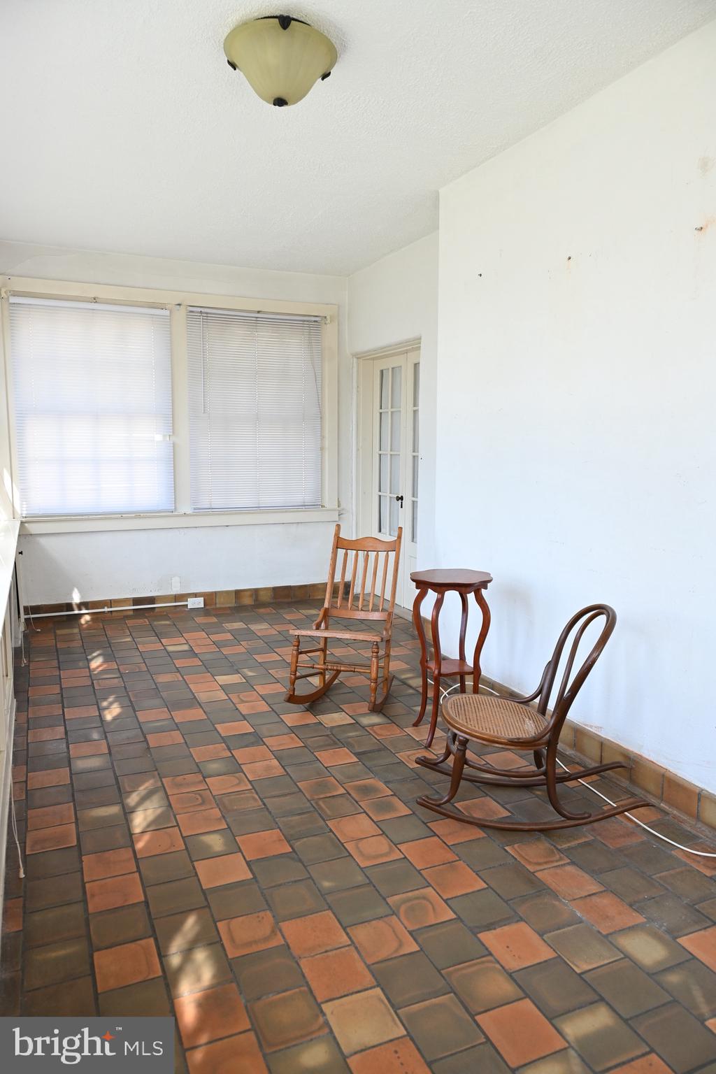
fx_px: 716
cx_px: 358
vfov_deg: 73.7
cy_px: 537
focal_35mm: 24
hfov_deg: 53.1
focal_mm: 24
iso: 800
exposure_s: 1/200
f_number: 5
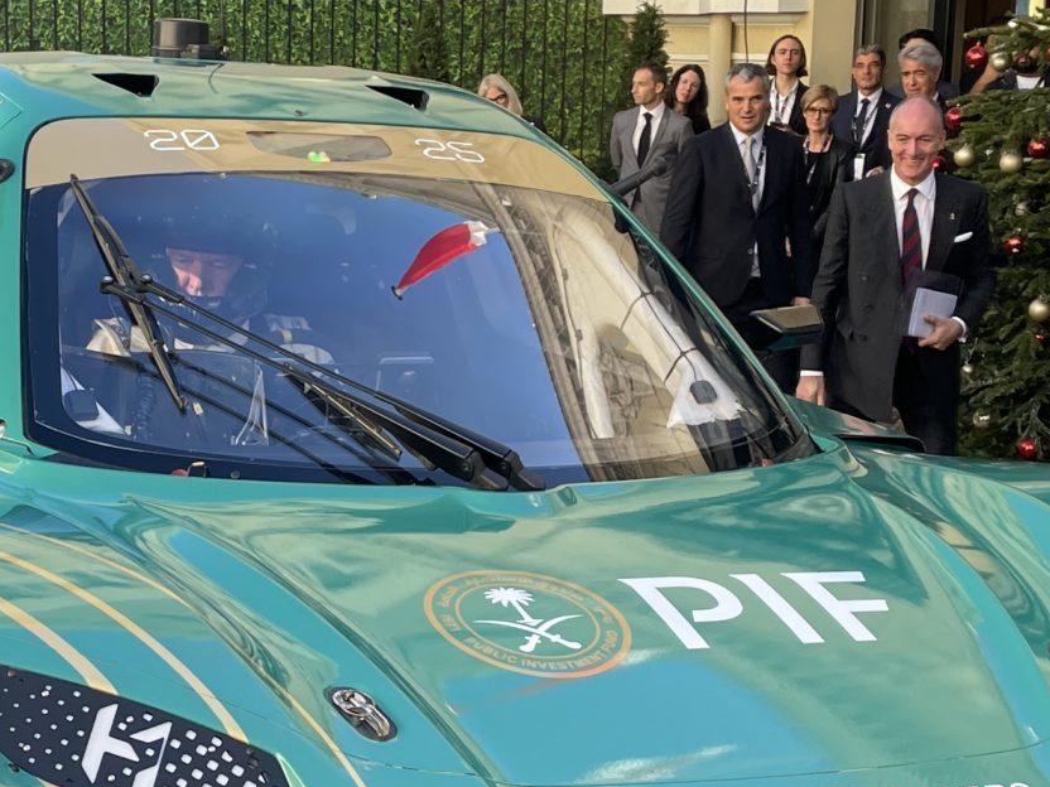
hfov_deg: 24.2
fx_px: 2427
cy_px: 557
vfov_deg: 18.4
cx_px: 303
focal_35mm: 80
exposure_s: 1/425
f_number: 1.6
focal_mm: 4.2
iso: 32
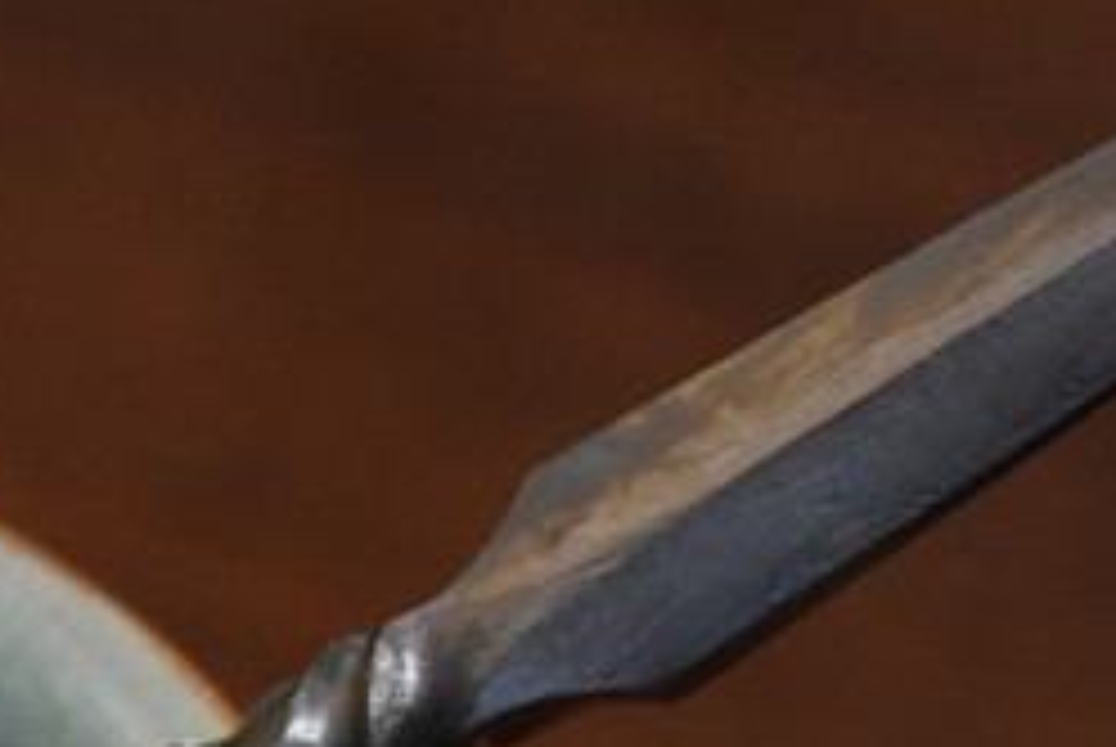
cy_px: 644
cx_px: 464
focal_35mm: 311
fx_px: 9652
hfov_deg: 6.6
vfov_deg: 4.4
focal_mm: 66
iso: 2000
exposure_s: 1/60
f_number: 5
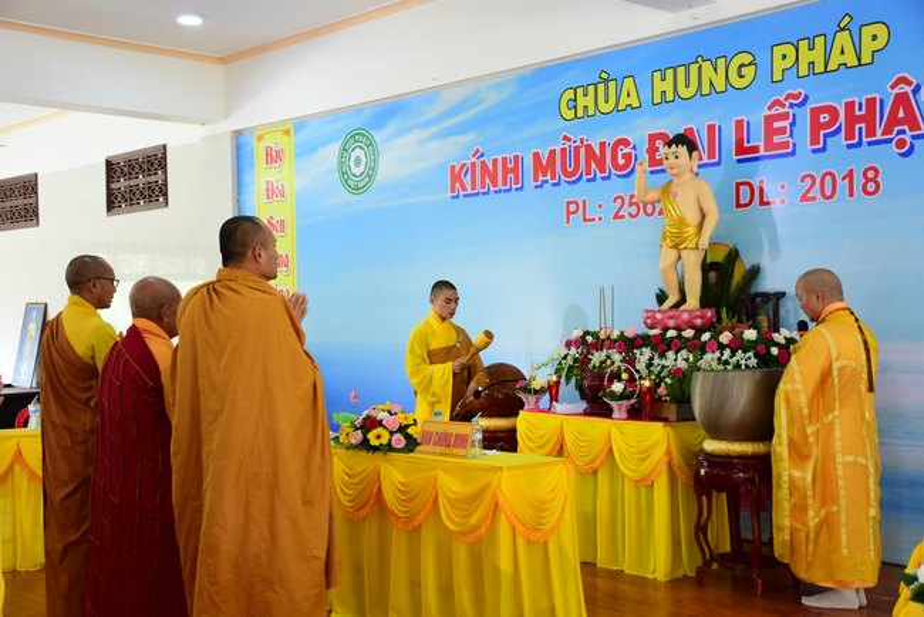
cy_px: 308
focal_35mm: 45
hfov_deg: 43.6
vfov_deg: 29.9
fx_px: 1155
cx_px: 462
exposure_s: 1/50
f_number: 4
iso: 1000
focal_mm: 30
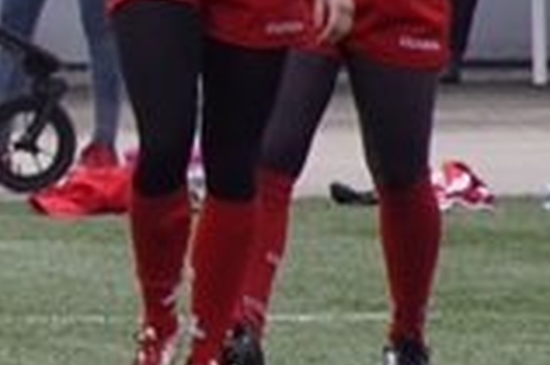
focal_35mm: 1899
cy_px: 9
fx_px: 28982
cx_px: -160
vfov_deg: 0.7
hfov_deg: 1.1
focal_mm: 200
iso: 160
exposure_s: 1/320
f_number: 6.3
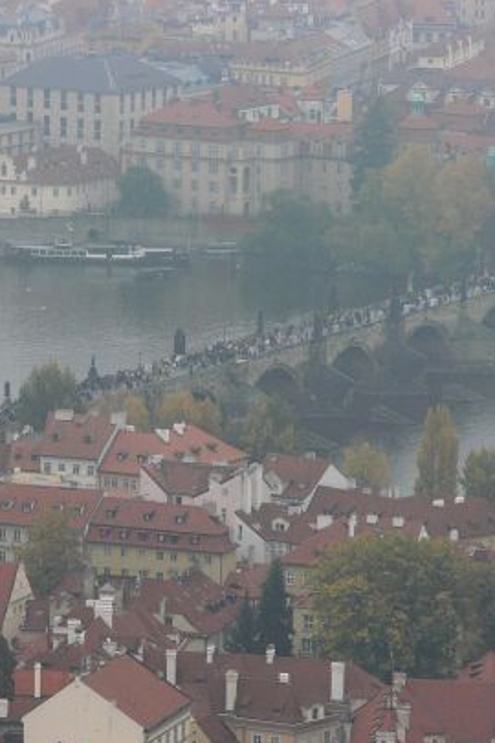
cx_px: 354
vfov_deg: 6.3
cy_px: 372
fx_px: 6744
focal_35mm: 327
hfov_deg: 4.2
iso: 100
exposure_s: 1/200
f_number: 5.6
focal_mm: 49.4
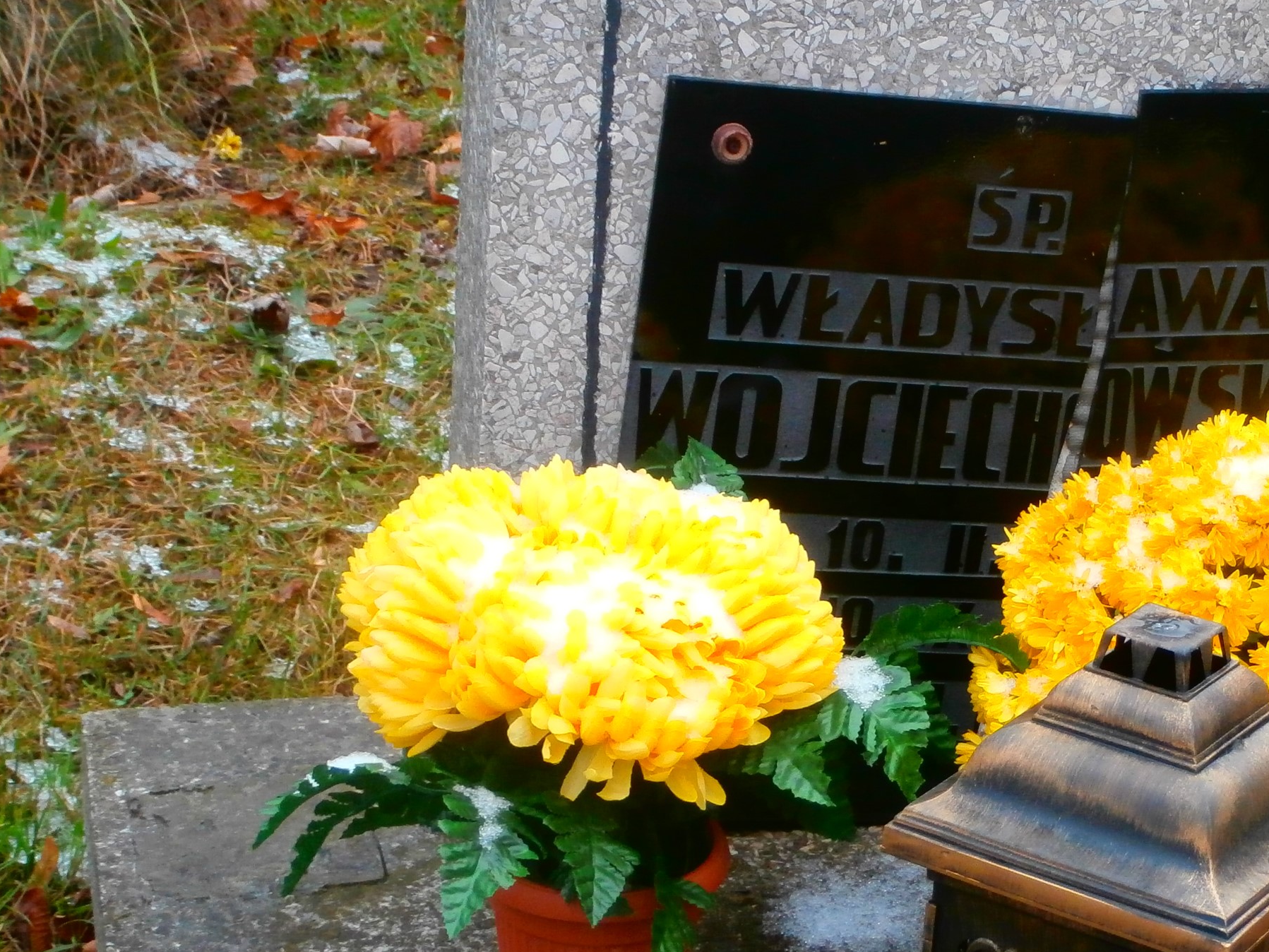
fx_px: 3483
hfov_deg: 20.4
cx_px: 988
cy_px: 386
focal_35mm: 95
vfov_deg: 15.6
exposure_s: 1/80
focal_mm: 10.11
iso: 200
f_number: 4.5
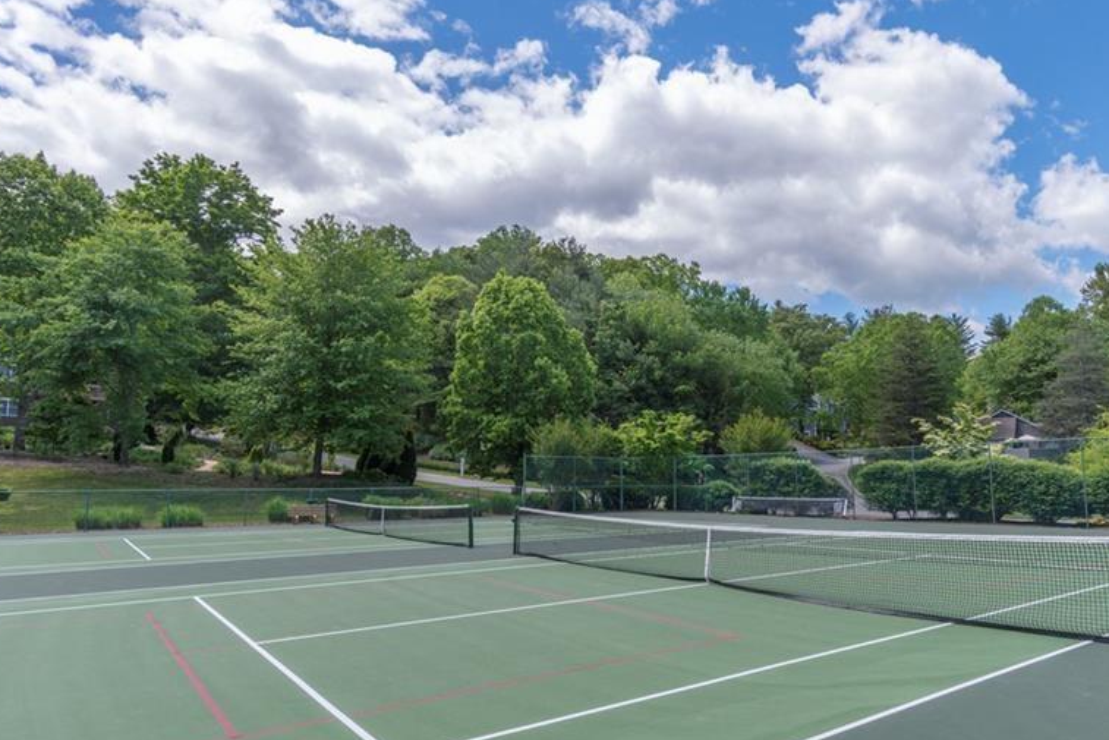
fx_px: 709
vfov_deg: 55.1
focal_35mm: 23
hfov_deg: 75.4
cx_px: 658
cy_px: 402
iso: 400
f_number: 7.1
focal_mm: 17
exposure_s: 1/1000
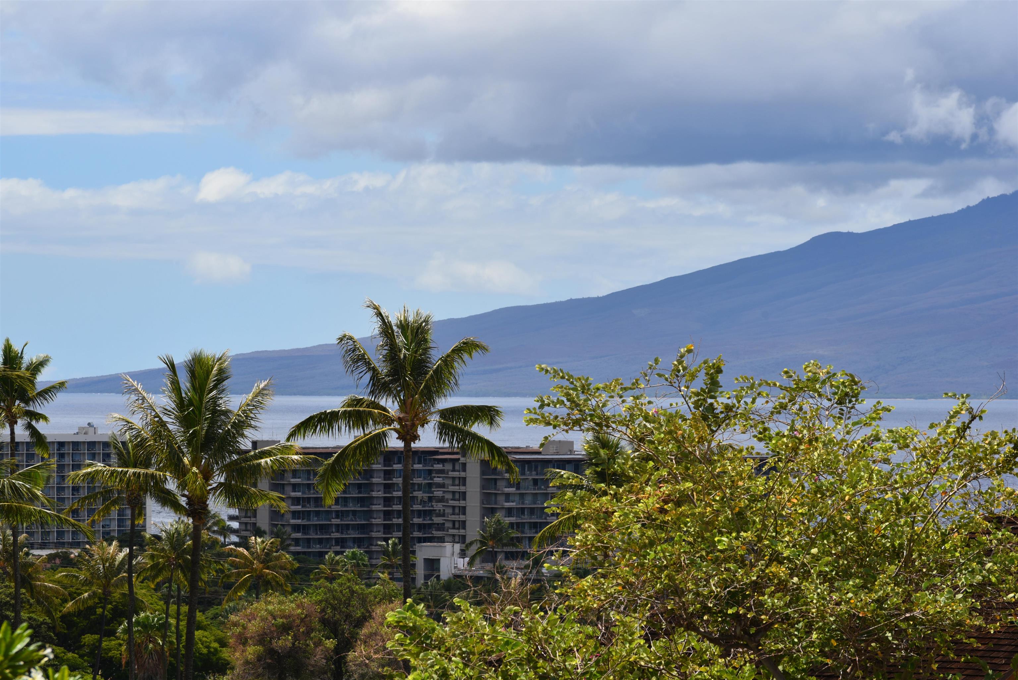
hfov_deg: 9.8
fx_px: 5940
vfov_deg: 6.5
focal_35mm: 210
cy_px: 340
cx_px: 509
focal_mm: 210
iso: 100
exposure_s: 1/200
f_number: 13
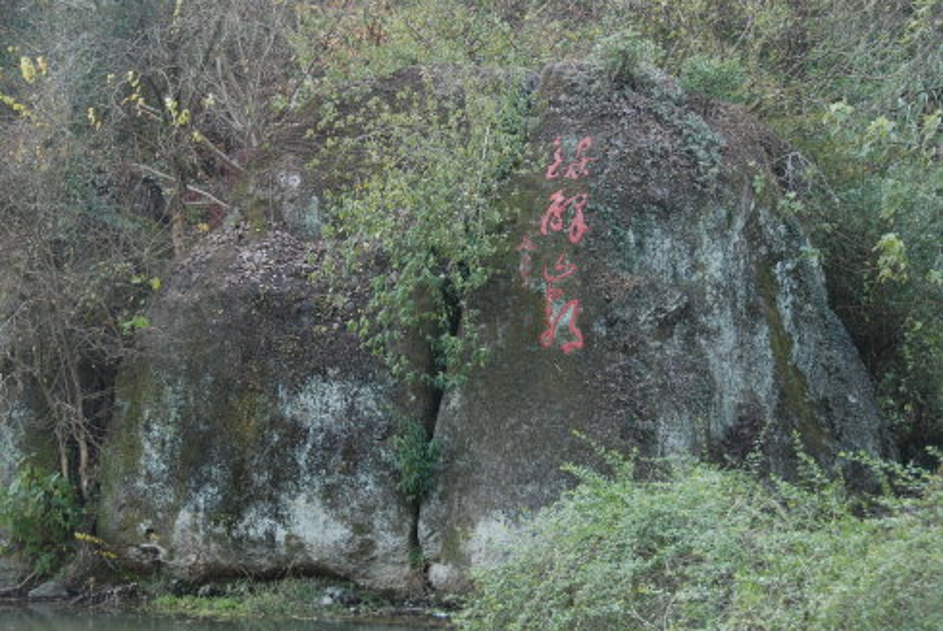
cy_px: 316
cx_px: 472
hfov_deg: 26.0
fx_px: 2046
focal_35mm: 78
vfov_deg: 17.5
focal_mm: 52
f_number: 4.8
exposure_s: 1/60
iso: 200
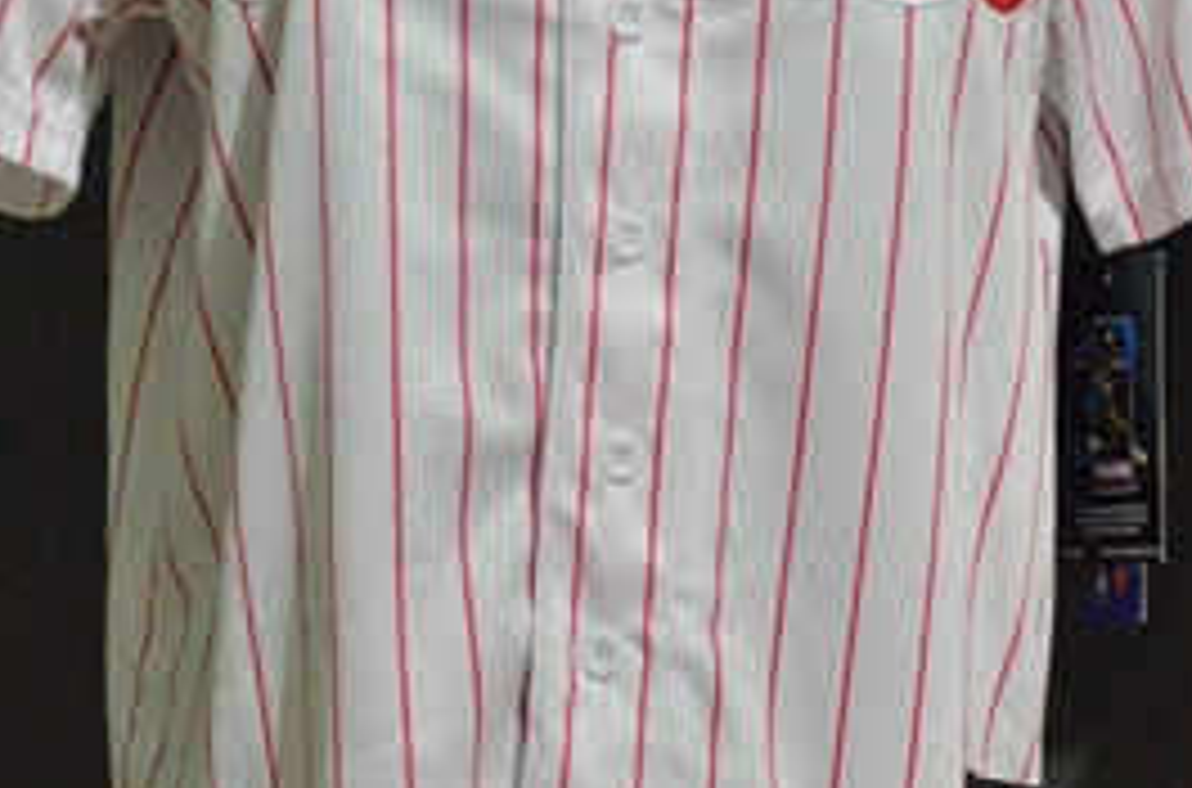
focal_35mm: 299
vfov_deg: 4.6
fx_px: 9871
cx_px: 1147
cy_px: 135
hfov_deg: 6.9
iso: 4000
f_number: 5
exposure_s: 1/50
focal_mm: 66
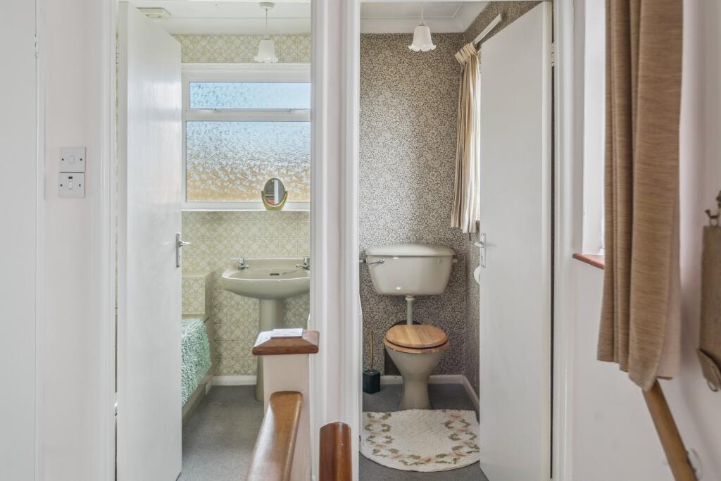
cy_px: 240
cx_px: 360
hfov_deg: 63.7
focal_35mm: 29
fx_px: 581
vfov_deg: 45.0
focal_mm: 29
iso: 320
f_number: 6.3
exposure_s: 1/40
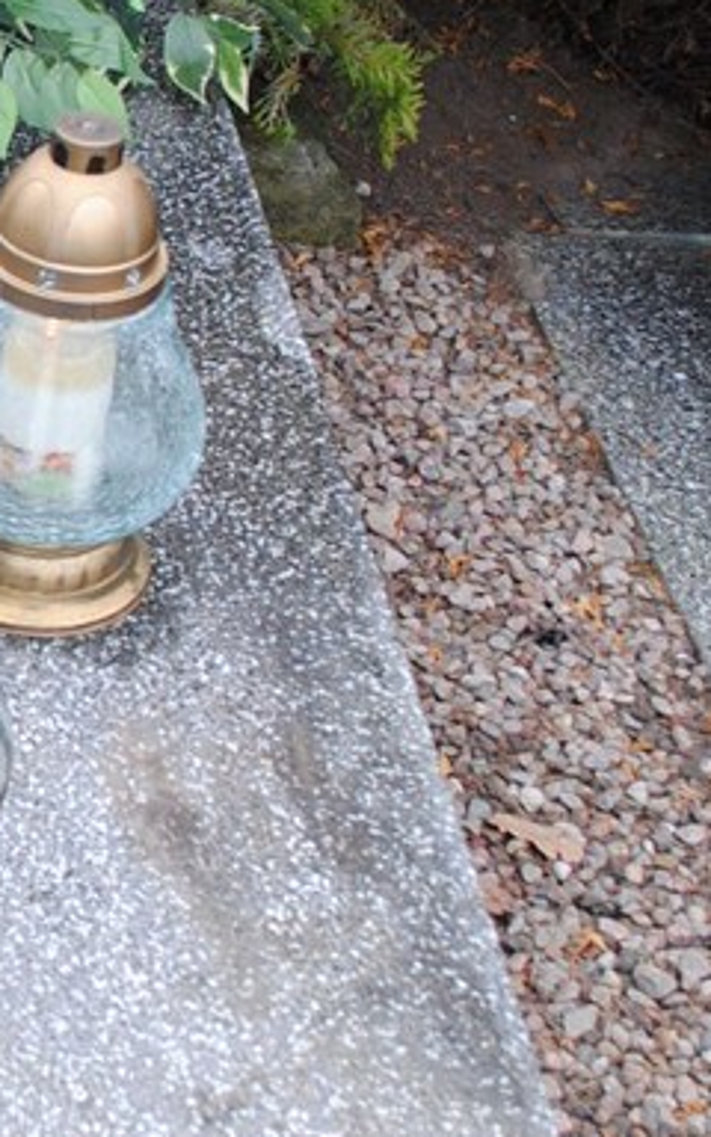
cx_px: -256
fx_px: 2666
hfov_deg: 14.4
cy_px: 349
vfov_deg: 23.9
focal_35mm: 86
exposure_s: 1/80
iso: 200
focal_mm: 18
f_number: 4.5
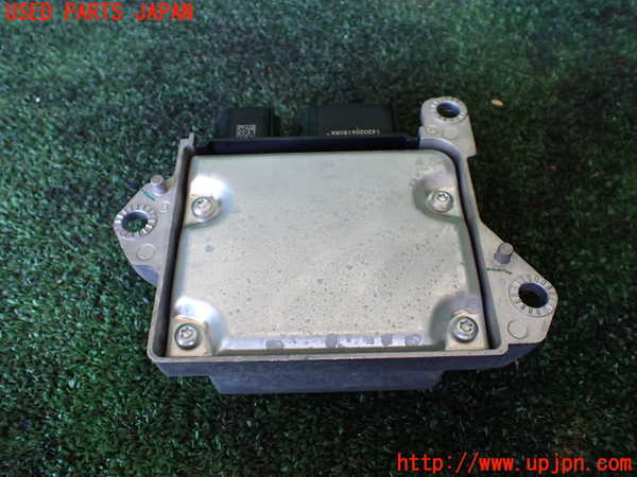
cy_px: 238
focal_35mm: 30
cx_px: 318
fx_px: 552
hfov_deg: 60.0
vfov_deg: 46.8
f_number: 2.3
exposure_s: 1/125
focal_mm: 5.4
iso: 640
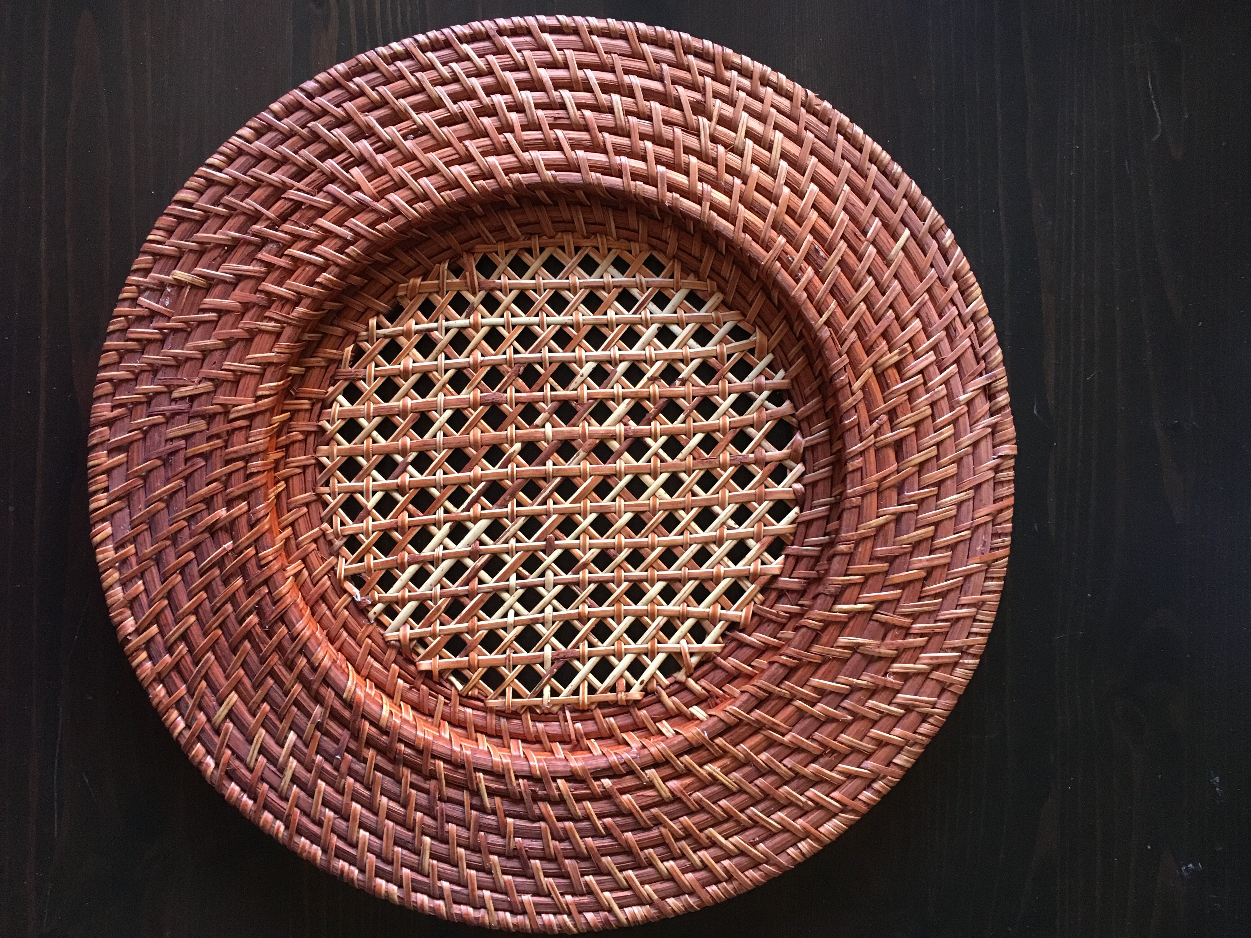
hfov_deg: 61.7
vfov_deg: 48.2
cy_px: 469
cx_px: 626
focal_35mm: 29
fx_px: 1048
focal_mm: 4.15
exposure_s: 1/25
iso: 200
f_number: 2.2
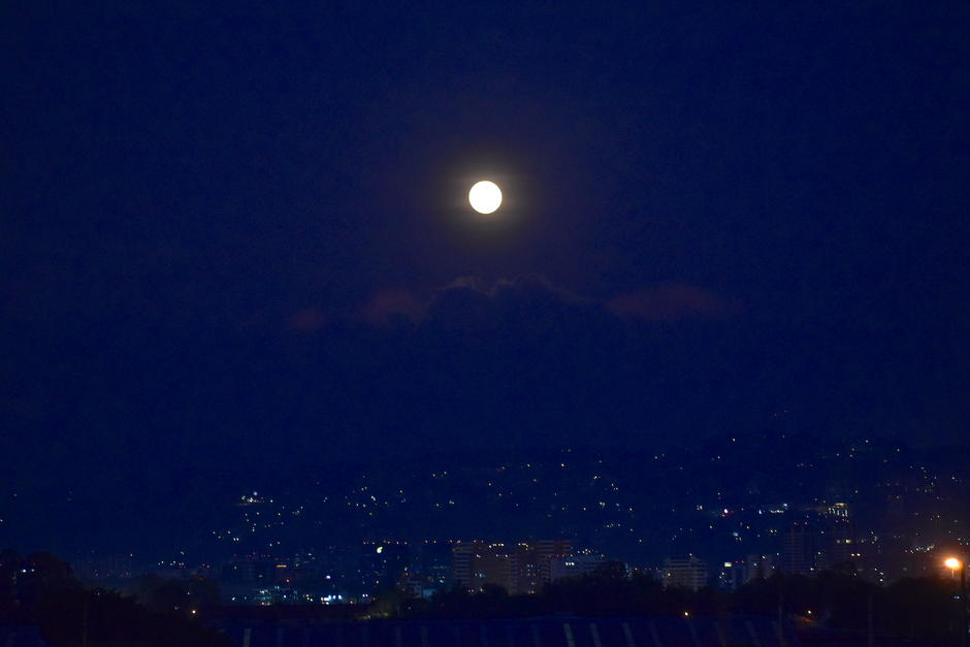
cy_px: 324
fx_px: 3234
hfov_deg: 17.1
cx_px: 485
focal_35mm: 120
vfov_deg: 11.4
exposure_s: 1/20
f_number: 4.8
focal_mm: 80
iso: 1600
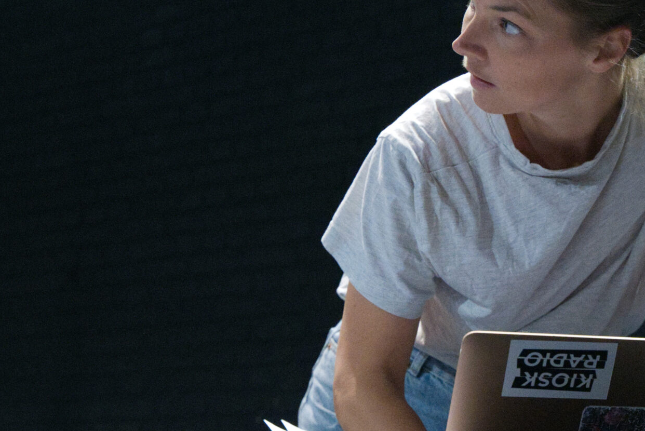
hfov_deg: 20.1
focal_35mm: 101
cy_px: 176
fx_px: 1811
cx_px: 458
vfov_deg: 13.6
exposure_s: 1/250
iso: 6400
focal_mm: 49
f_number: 5.6
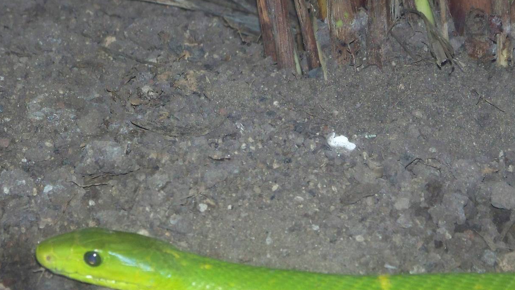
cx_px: 268
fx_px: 4097
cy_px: 251
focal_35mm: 300
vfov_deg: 4.0
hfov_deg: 7.2
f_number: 3.6
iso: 200
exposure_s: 1/40
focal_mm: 33.3
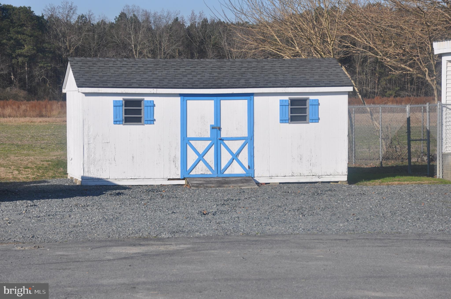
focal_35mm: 128
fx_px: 1595
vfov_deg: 10.7
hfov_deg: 16.1
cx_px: 226
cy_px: 150
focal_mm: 85
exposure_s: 1/400
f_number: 10
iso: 200
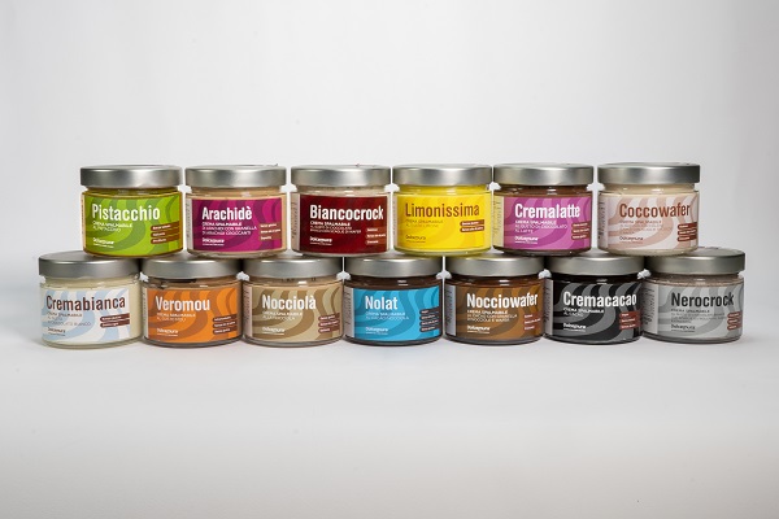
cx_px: 390
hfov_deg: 41.1
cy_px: 260
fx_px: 1039
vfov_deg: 28.1
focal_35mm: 48
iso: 80
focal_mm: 32
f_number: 22
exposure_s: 1/3
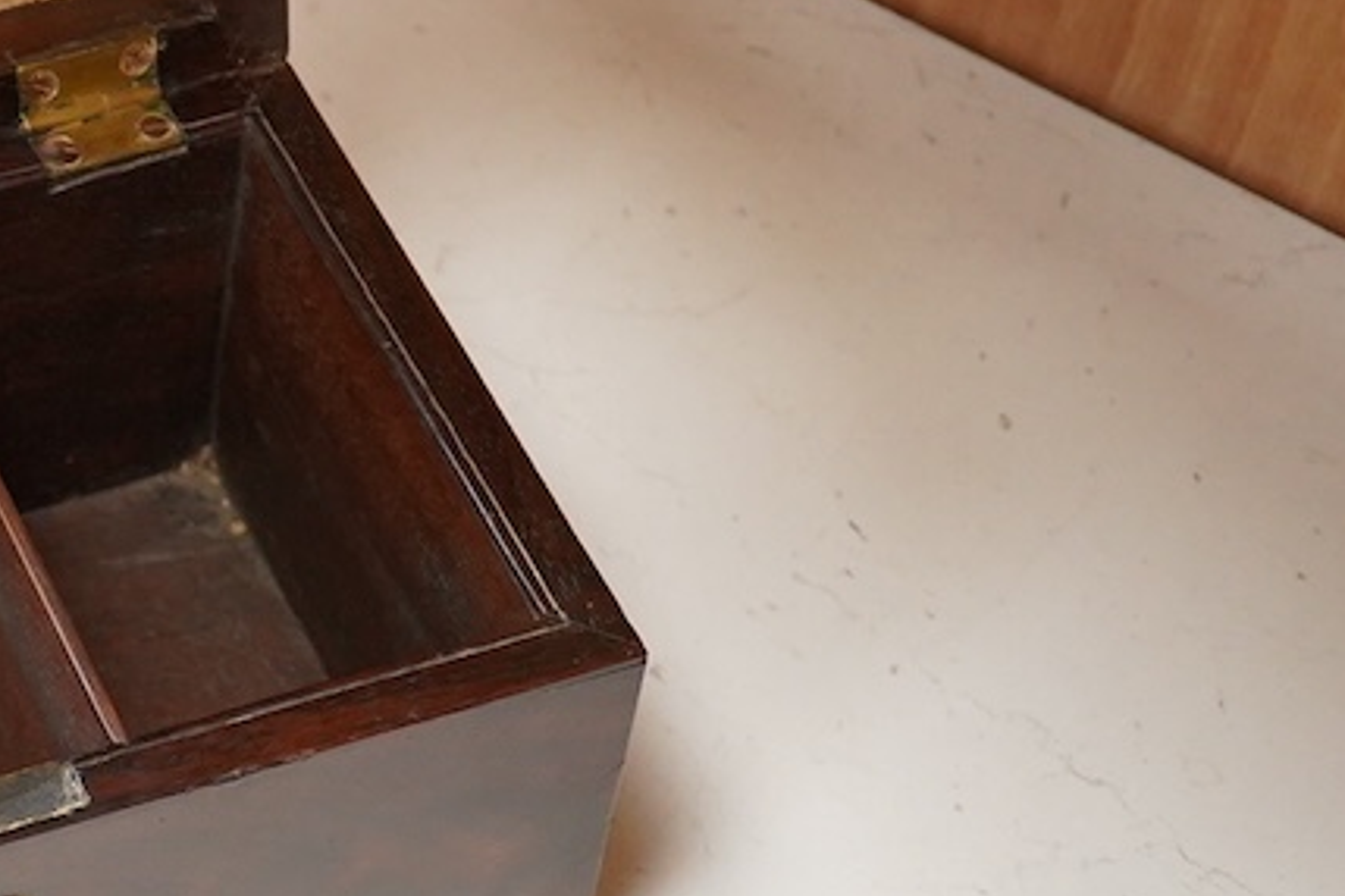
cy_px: 435
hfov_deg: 16.5
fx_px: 4408
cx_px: -375
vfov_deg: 11.6
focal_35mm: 118
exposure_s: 1/160
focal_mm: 30
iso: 2500
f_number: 5.6
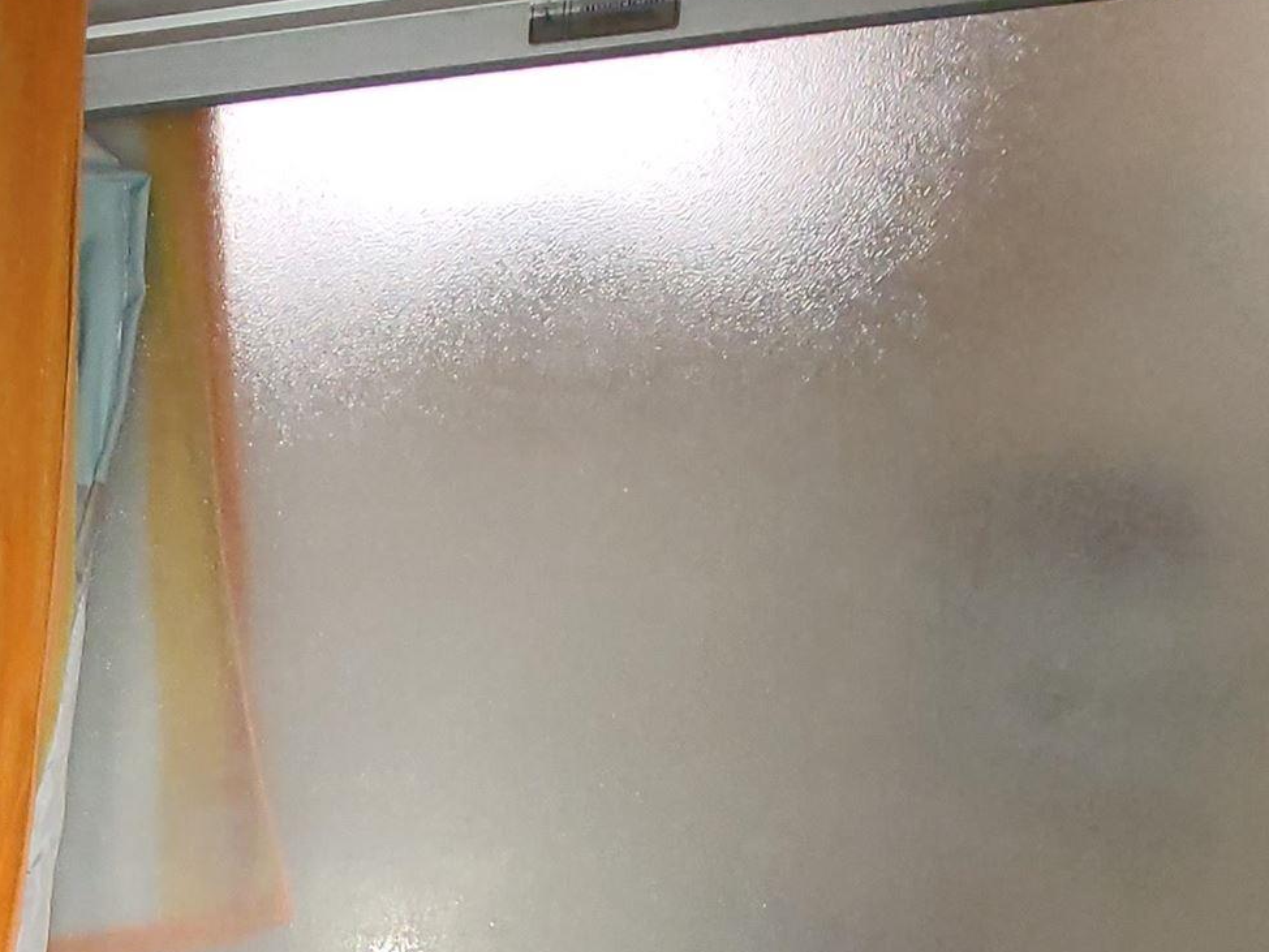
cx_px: -44
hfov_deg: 39.5
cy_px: 1274
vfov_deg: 28.2
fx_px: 1503
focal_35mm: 41
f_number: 2.2
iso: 320
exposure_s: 1/46
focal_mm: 2.2
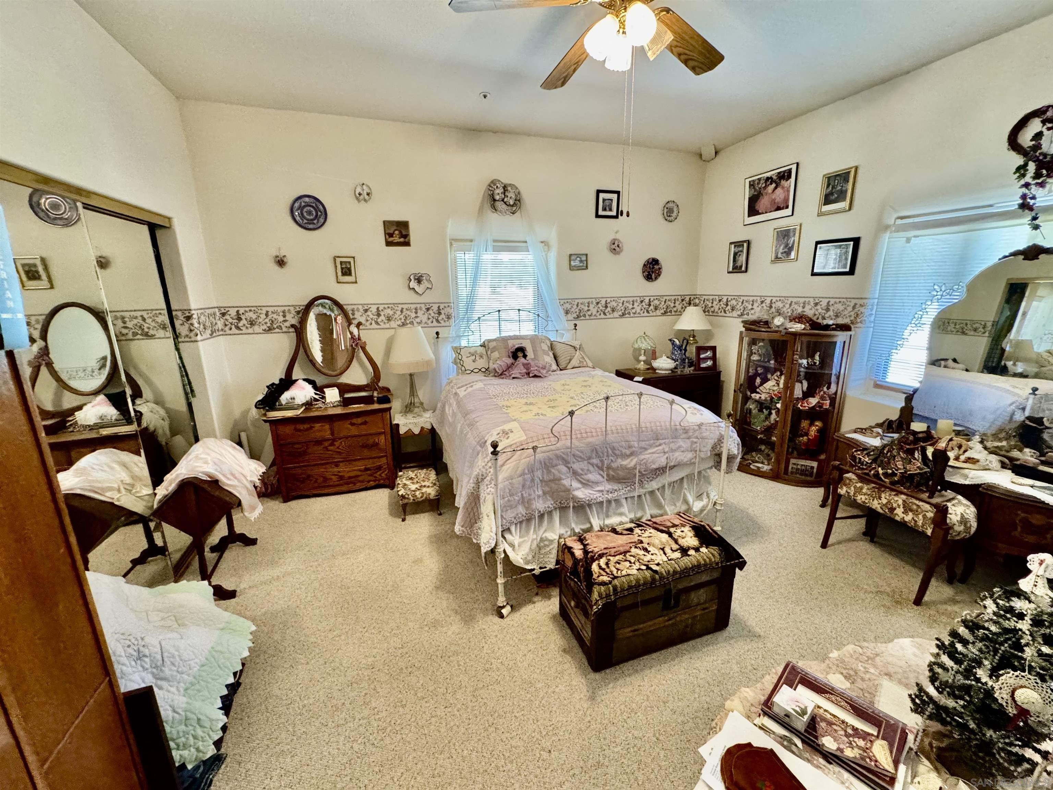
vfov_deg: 85.7
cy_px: 395
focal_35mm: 14
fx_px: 426
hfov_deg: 102.1
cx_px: 526
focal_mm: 2.22
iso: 640
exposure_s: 1/60
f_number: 2.2
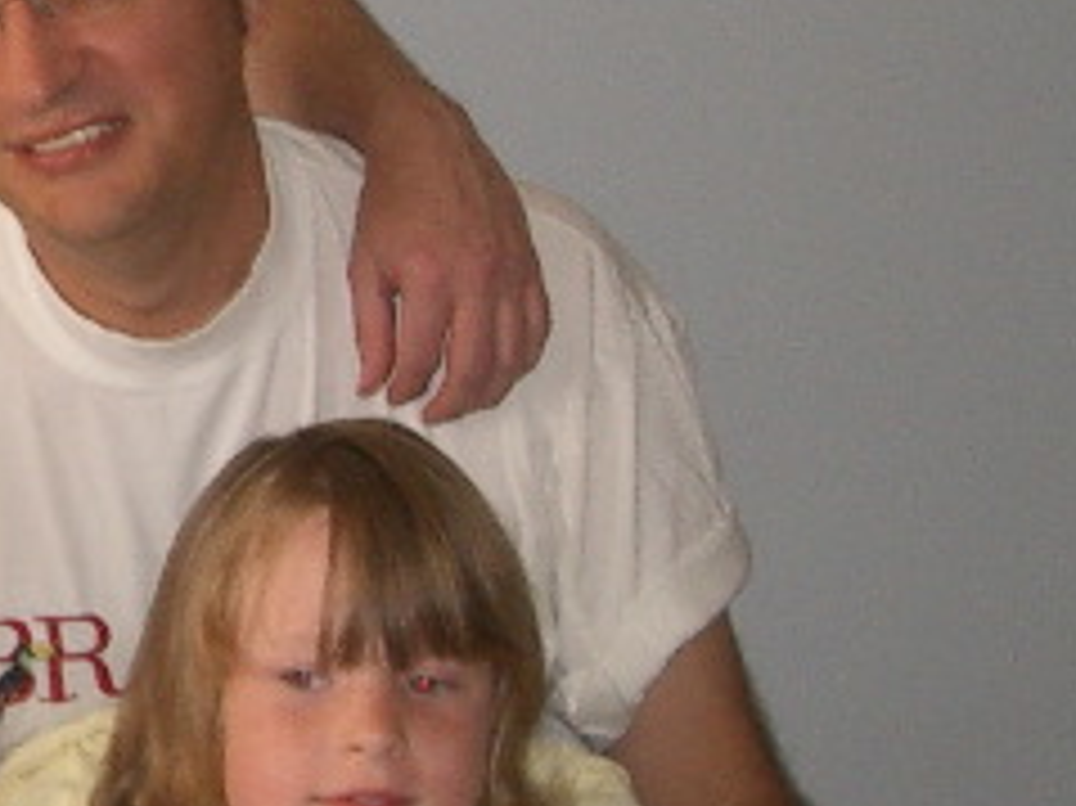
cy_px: 263
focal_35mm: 125
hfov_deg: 15.2
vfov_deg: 11.8
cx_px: -218
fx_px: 3884
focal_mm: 5.8
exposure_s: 1/40
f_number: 2.6
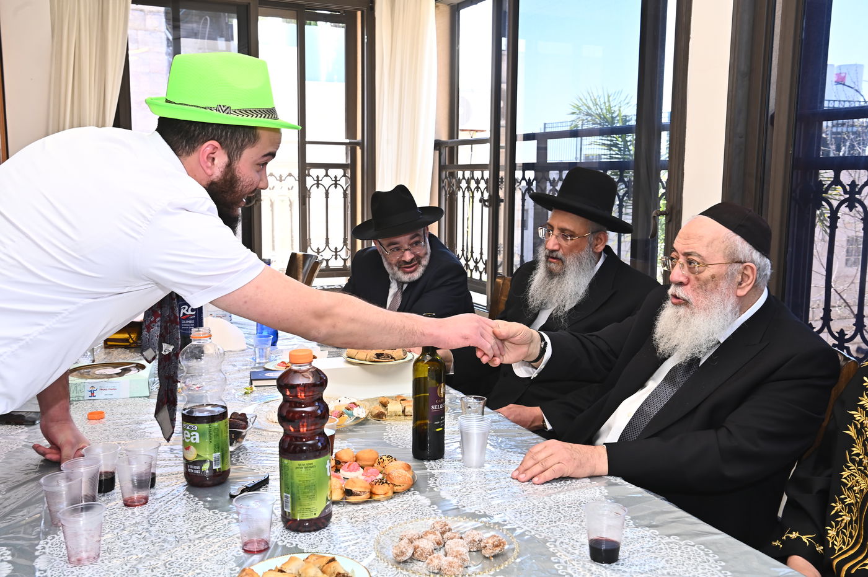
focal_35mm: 36
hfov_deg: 53.2
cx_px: 434
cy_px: 288
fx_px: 867
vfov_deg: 36.8
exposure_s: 1/100
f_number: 9
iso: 800
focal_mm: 36
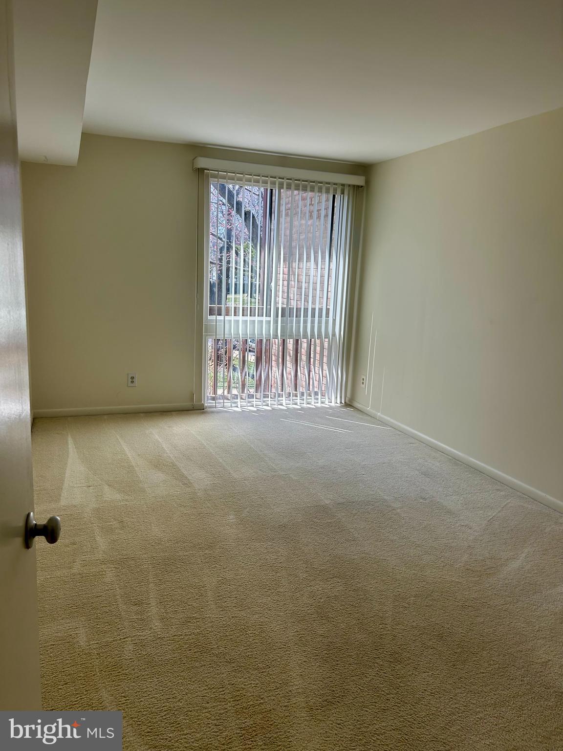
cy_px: 376
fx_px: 564
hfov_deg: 53.1
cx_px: 282
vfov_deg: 67.3
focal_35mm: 26
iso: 50
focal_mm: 5.7
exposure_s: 1/460
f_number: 1.5
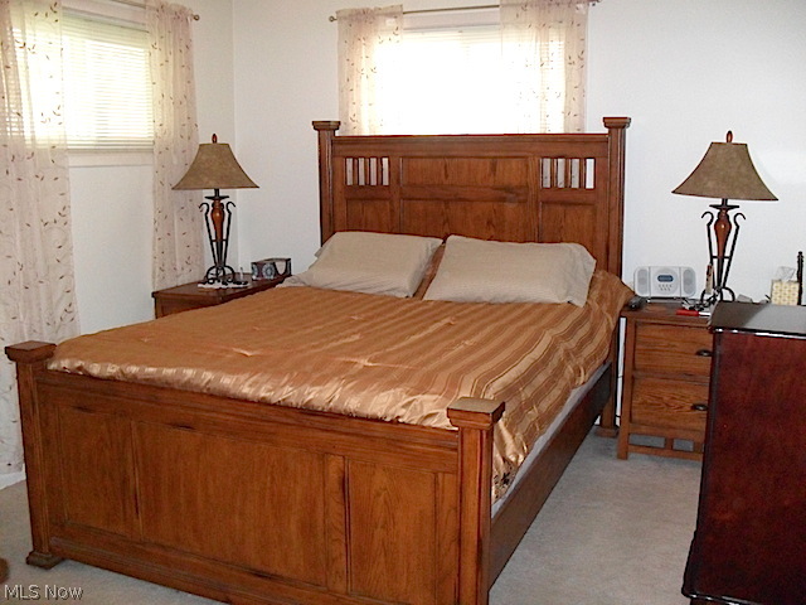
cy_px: 302
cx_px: 403
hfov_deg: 52.6
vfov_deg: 40.7
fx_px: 815
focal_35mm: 35
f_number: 3
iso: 320
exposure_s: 1/45
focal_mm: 6.3
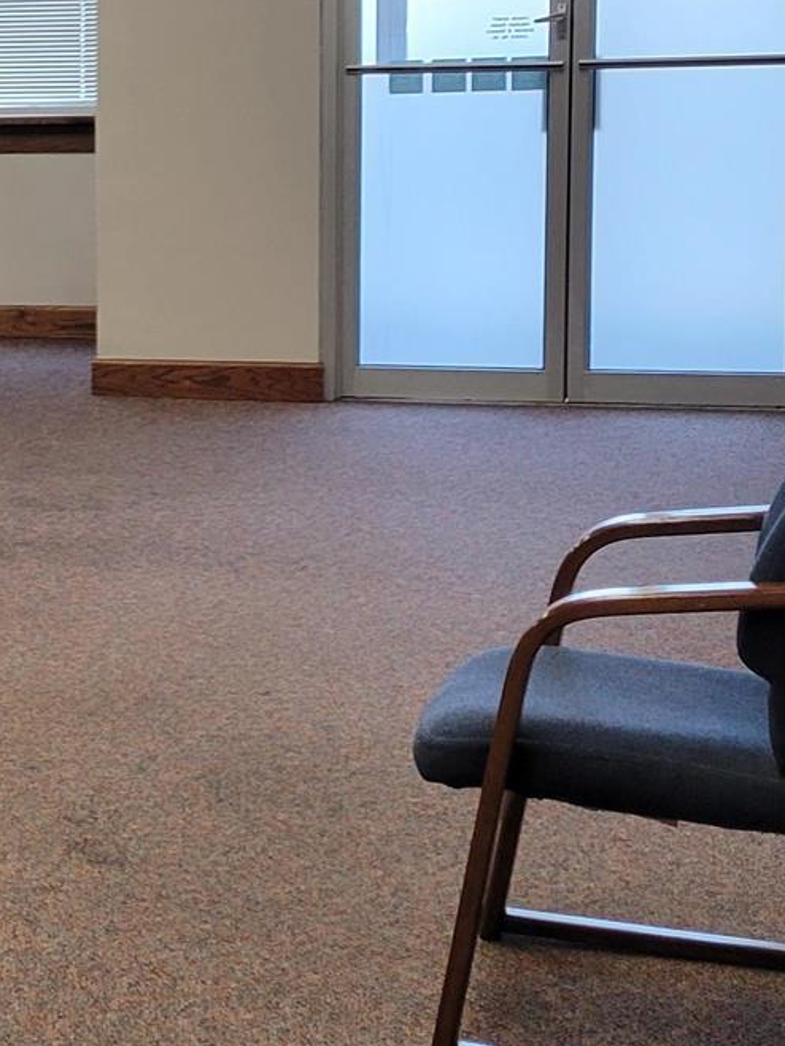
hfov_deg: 15.0
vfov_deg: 21.5
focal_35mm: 91
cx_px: -408
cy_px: 375
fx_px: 2750
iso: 200
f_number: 1.8
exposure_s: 1/120
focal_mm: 5.4
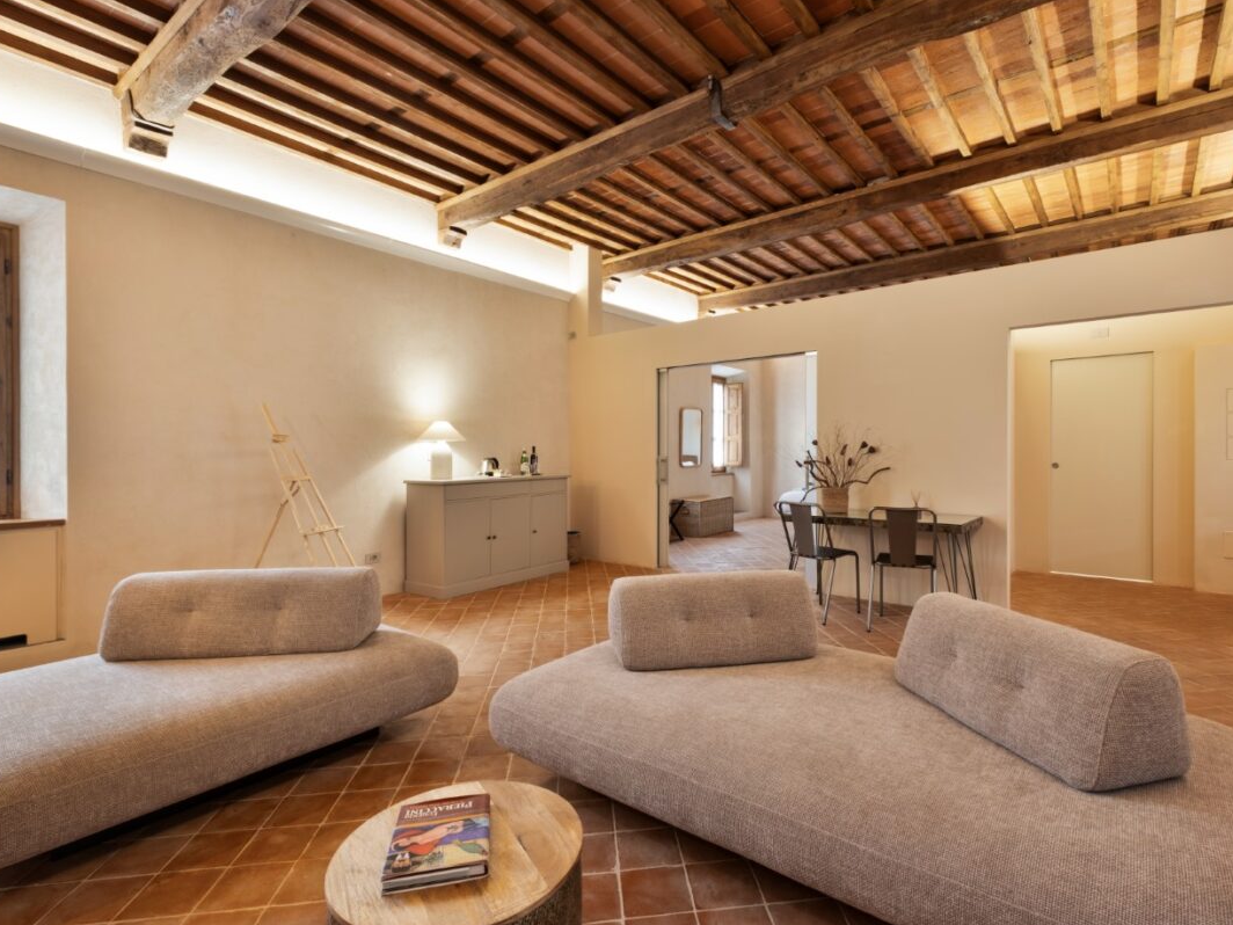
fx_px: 606
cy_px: 445
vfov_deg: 74.7
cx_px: 655
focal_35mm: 17
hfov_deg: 90.9
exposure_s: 1/2
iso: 125
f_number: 8
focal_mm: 10
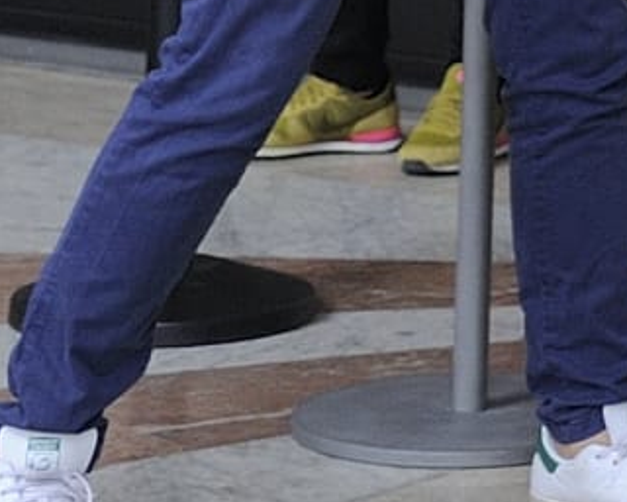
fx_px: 5975
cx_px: 1409
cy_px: -878
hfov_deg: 5.8
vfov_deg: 4.6
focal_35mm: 322
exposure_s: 1/640
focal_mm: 44
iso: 1000
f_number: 4.2
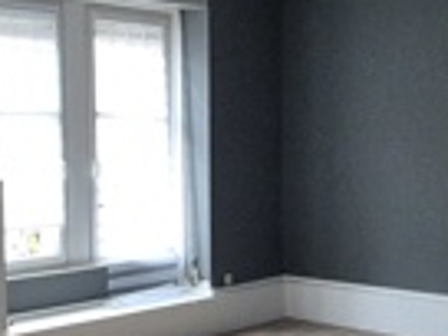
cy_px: 208
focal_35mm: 61
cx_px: 175
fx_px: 789
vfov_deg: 24.0
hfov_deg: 31.6
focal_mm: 2.2
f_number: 2.2
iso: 500
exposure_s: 1/50
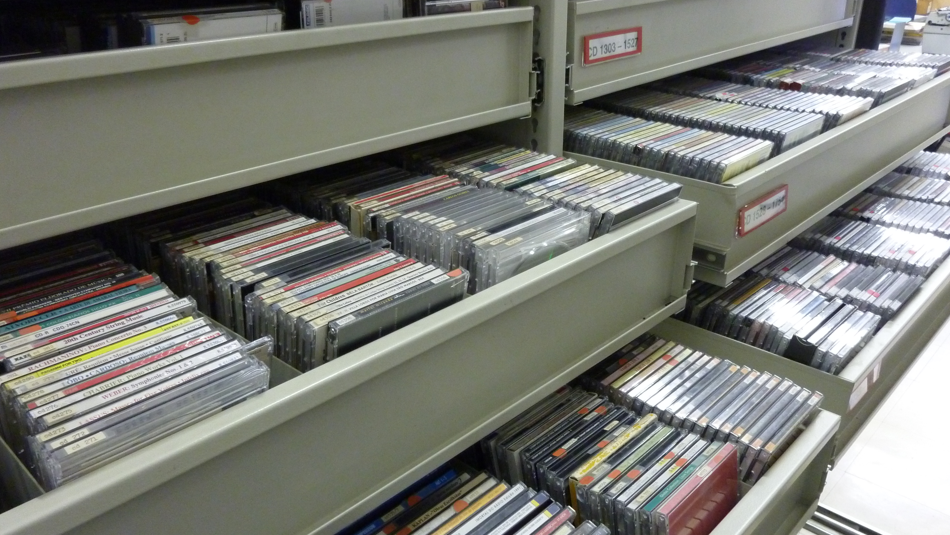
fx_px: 705
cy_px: 306
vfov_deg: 41.4
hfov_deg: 67.9
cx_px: 466
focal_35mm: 28
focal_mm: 4.5
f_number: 3.3
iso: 400
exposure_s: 1/8
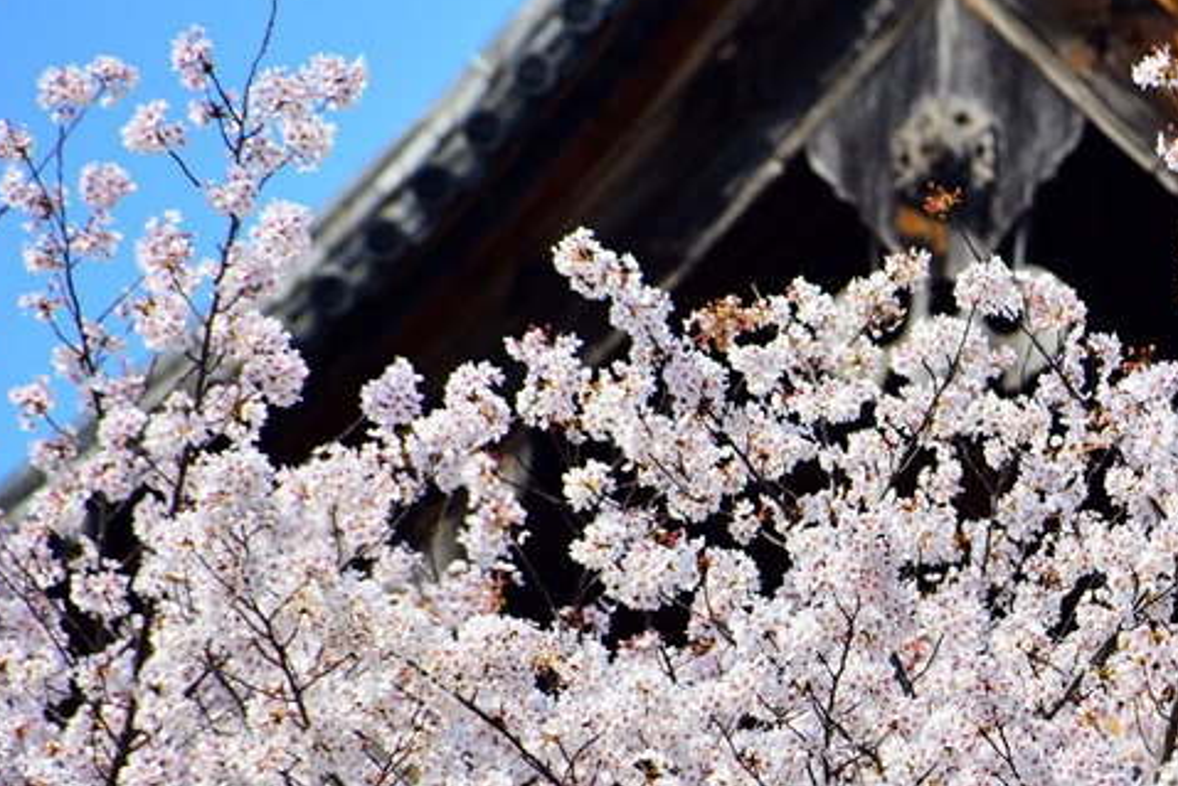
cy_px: 559
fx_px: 16431
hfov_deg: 4.1
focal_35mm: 502
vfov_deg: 2.7
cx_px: 914
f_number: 11
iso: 400
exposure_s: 1/500
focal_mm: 300
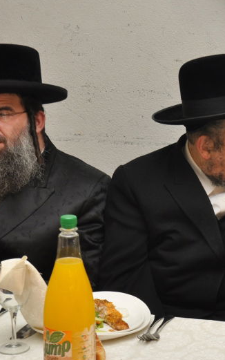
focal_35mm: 96
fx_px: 941
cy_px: 139
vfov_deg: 21.6
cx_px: 216
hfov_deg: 13.5
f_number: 5.6
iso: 500
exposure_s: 1/60
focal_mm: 32
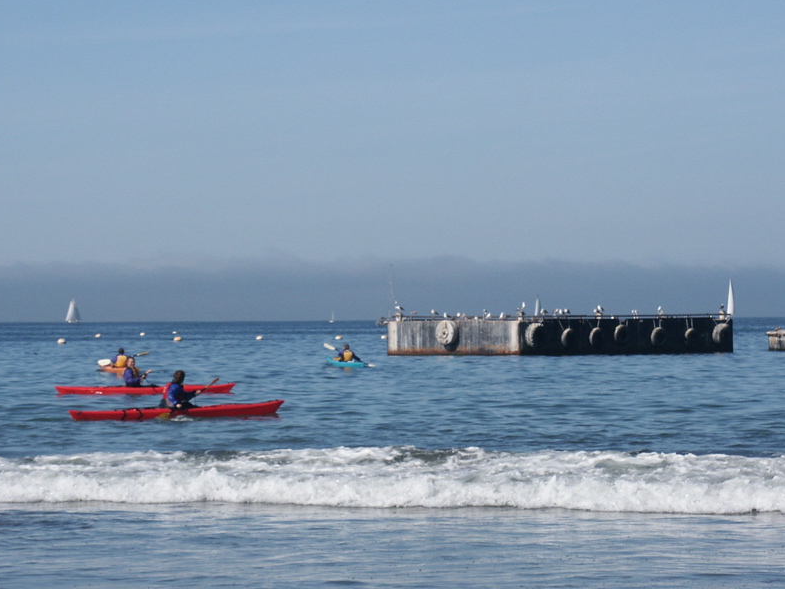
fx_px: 3697
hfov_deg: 12.1
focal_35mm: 163
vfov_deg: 9.1
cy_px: 357
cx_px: 356
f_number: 6.7
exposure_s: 1/750
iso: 100
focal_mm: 31.75
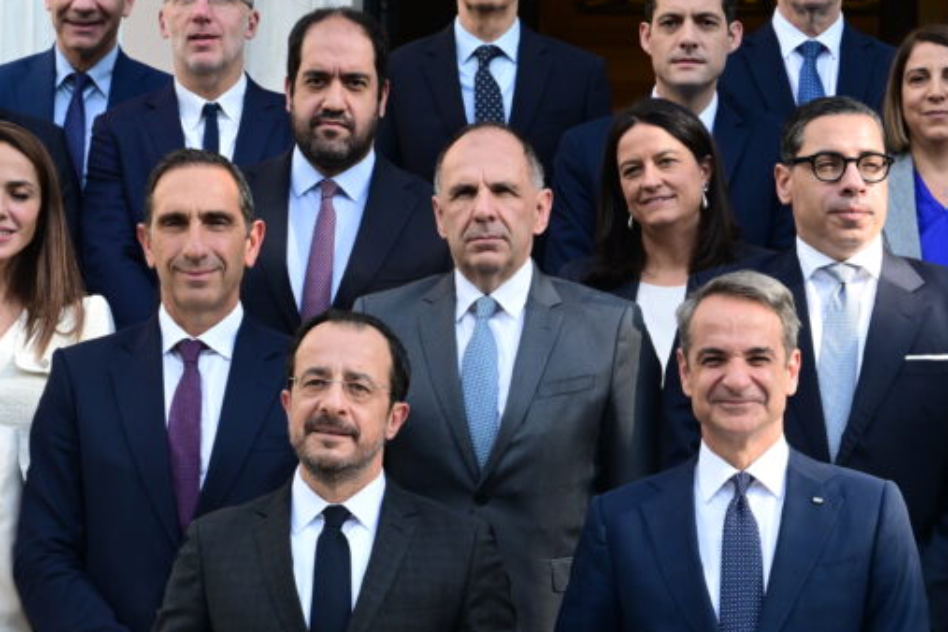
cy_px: 286
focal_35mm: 149
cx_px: 611
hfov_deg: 13.8
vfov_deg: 9.2
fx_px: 3923
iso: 400
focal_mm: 63
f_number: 6.3
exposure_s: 1/320
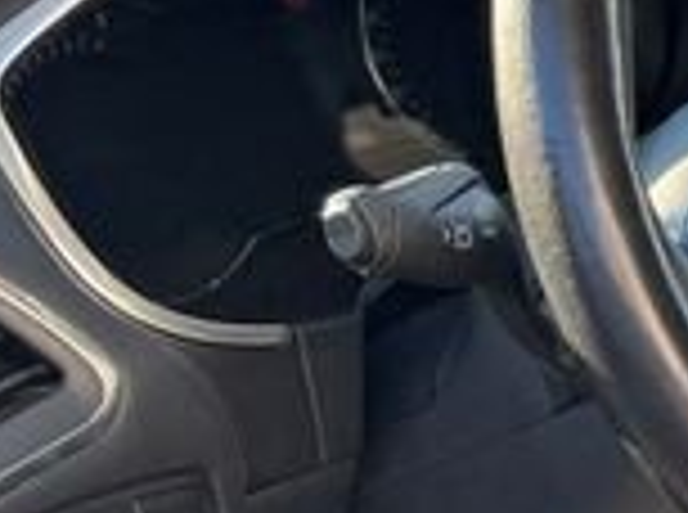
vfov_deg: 9.1
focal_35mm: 161
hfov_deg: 11.4
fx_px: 3192
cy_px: 495
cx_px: 1264
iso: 64
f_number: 1.78
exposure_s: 1/151
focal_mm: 6.76
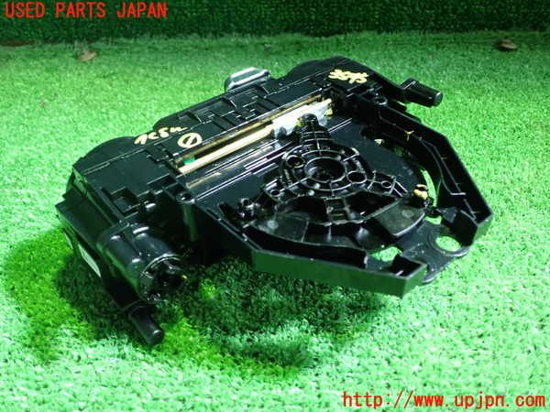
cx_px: 275
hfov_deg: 56.8
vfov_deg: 44.2
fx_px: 508
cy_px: 206
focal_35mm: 32
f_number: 2.4
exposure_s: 1/20
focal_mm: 5.79
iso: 800
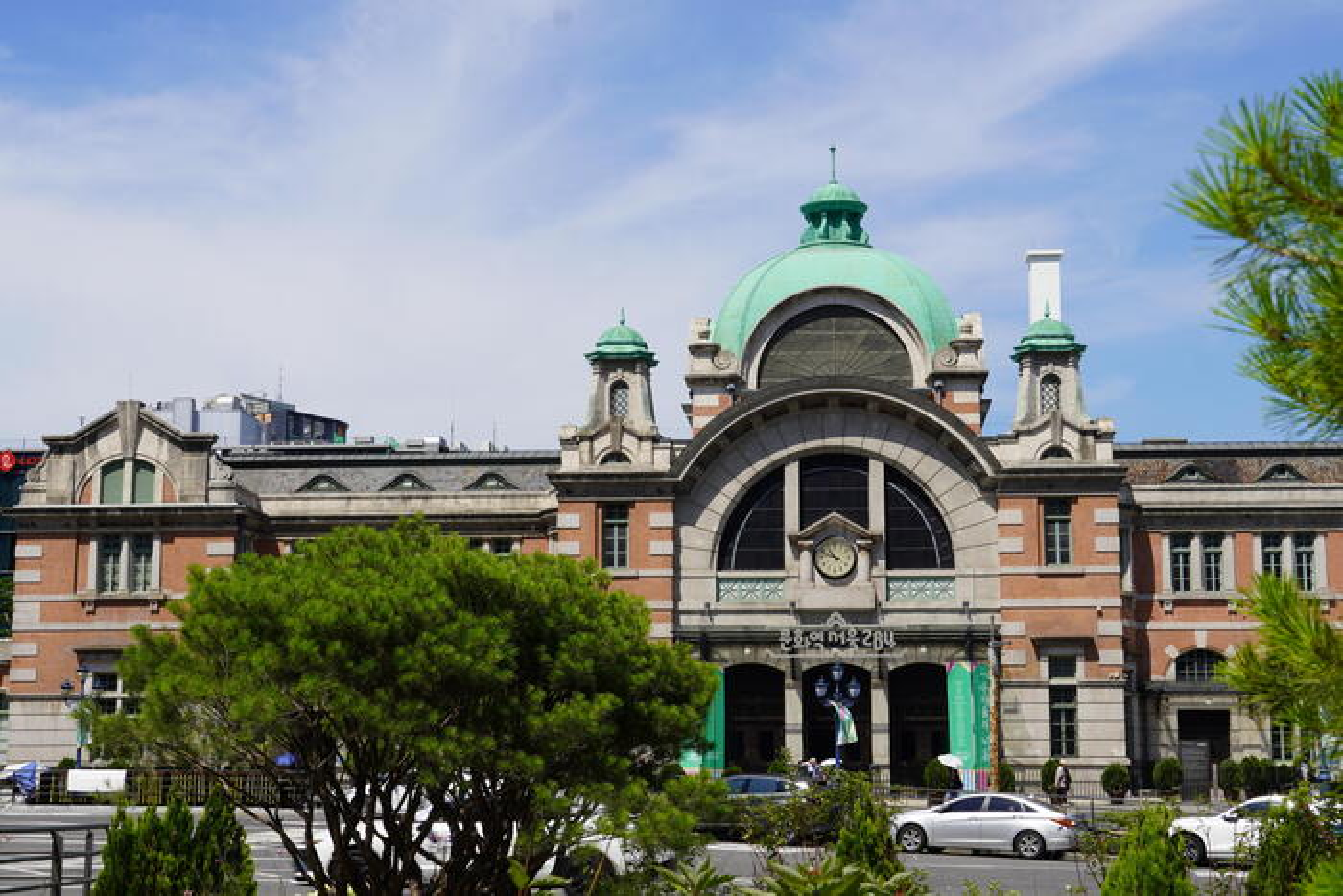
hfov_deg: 35.9
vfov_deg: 24.4
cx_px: 672
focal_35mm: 56
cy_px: 448
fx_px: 2071
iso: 100
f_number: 11
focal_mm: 37
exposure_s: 1/200
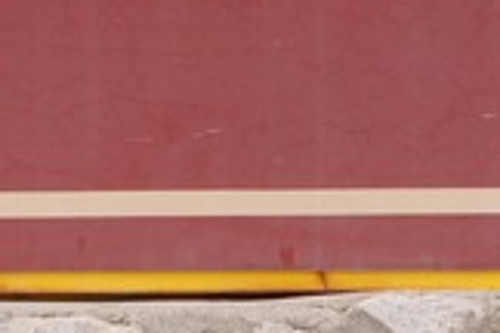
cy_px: -512
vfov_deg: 1.0
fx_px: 18901
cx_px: -133
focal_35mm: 1361
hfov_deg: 1.5
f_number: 10
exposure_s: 1/320
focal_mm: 136
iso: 200
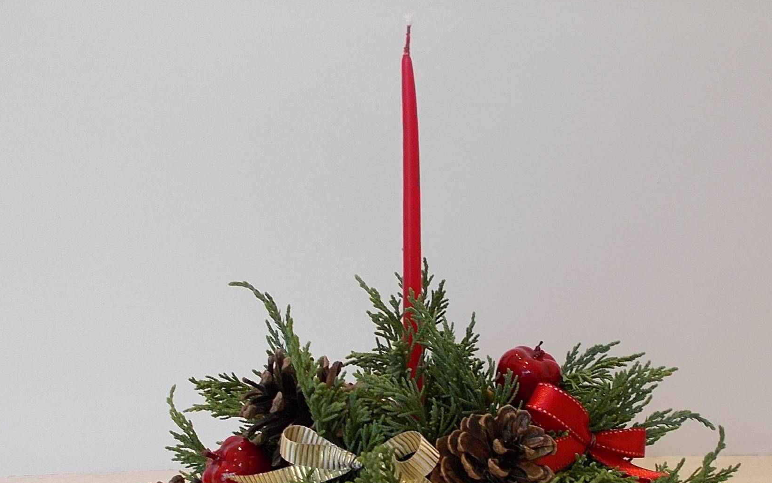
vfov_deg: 32.7
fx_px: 800
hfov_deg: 51.5
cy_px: 379
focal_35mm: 38
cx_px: 414
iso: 100
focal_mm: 4.6
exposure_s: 1/25
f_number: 3.2
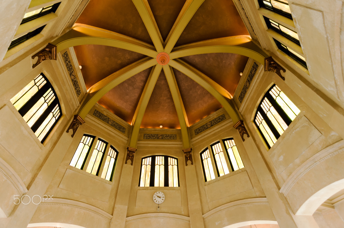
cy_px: 114
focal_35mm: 16
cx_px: 172
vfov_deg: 71.8
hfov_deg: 95.1
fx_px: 157
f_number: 2.8
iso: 400
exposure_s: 1/80
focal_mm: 11
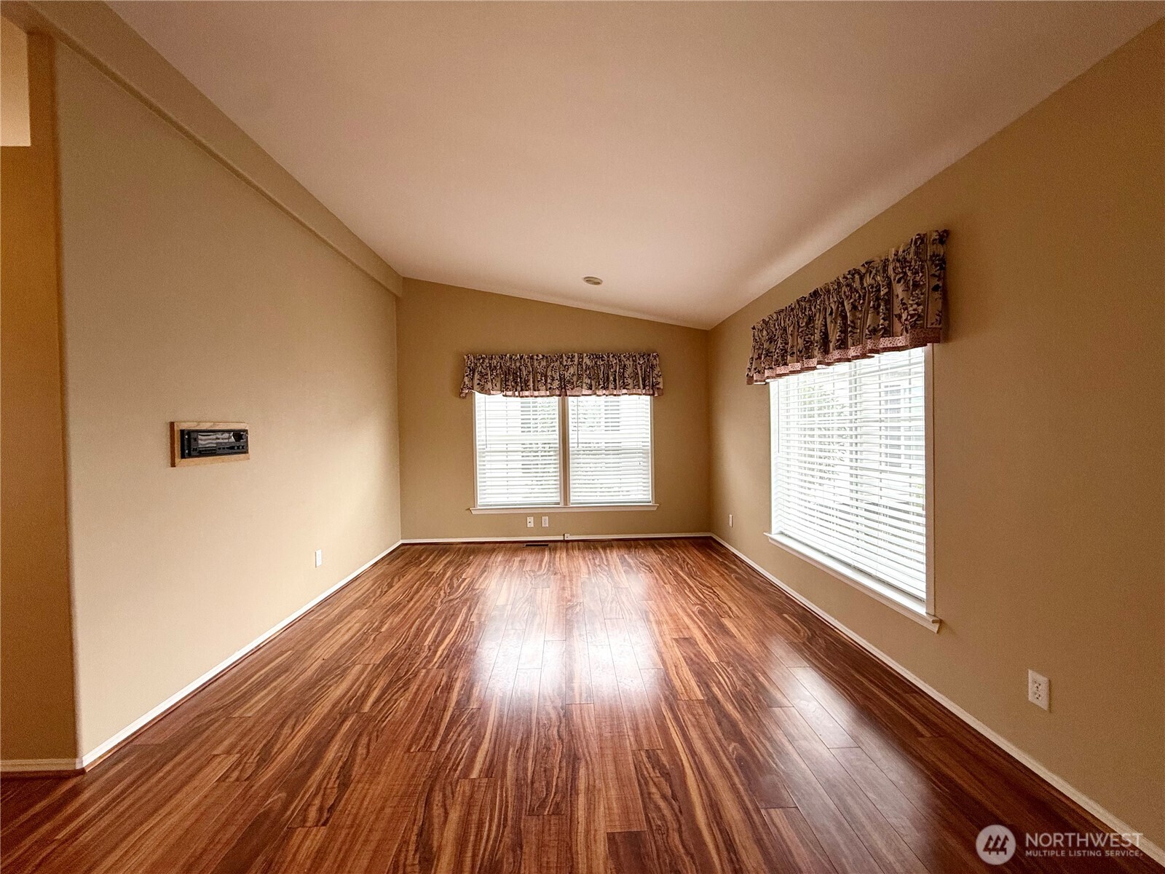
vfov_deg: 85.7
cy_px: 437
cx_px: 582
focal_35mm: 14
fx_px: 471
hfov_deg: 102.1
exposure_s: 1/120
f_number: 2.2
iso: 80
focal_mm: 2.22
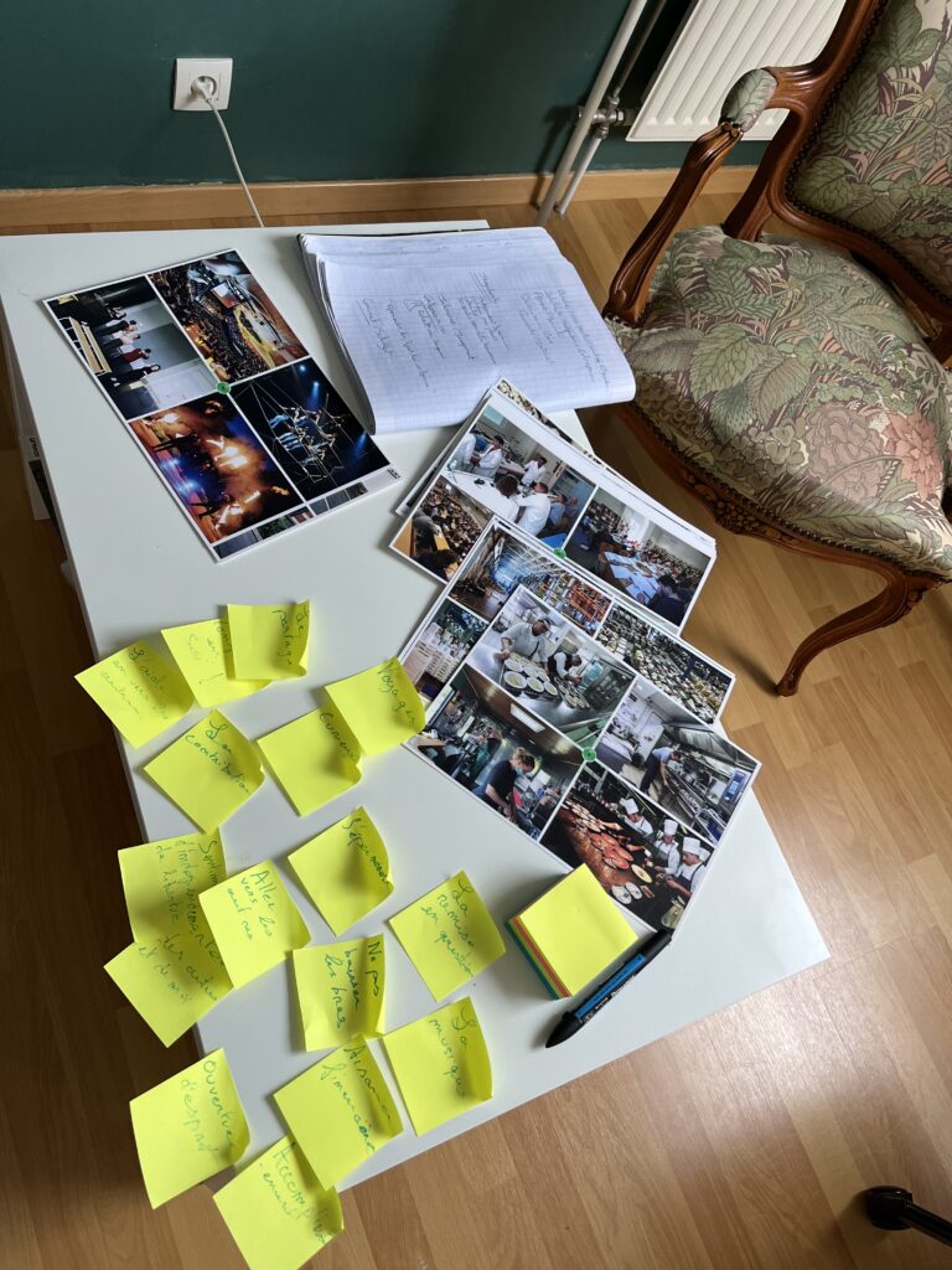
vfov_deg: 67.3
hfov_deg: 53.1
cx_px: 476
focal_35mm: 26
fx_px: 953
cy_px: 635
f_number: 1.6
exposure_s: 1/118
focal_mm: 5.1
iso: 125
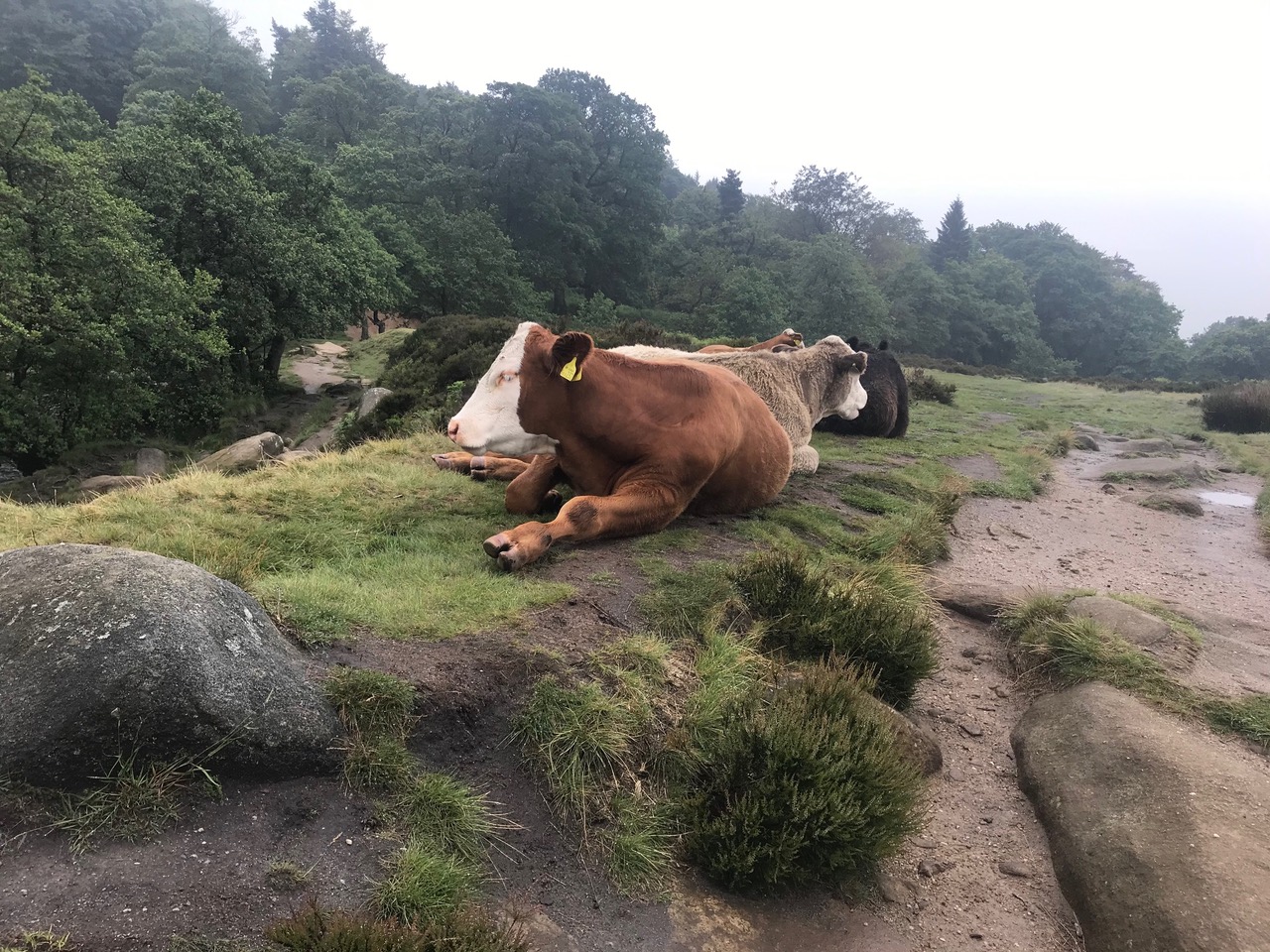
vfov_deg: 49.7
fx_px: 1027
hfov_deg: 63.4
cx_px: 635
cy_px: 476
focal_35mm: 28
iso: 20
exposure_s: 1/451
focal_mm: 3.99
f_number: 1.8
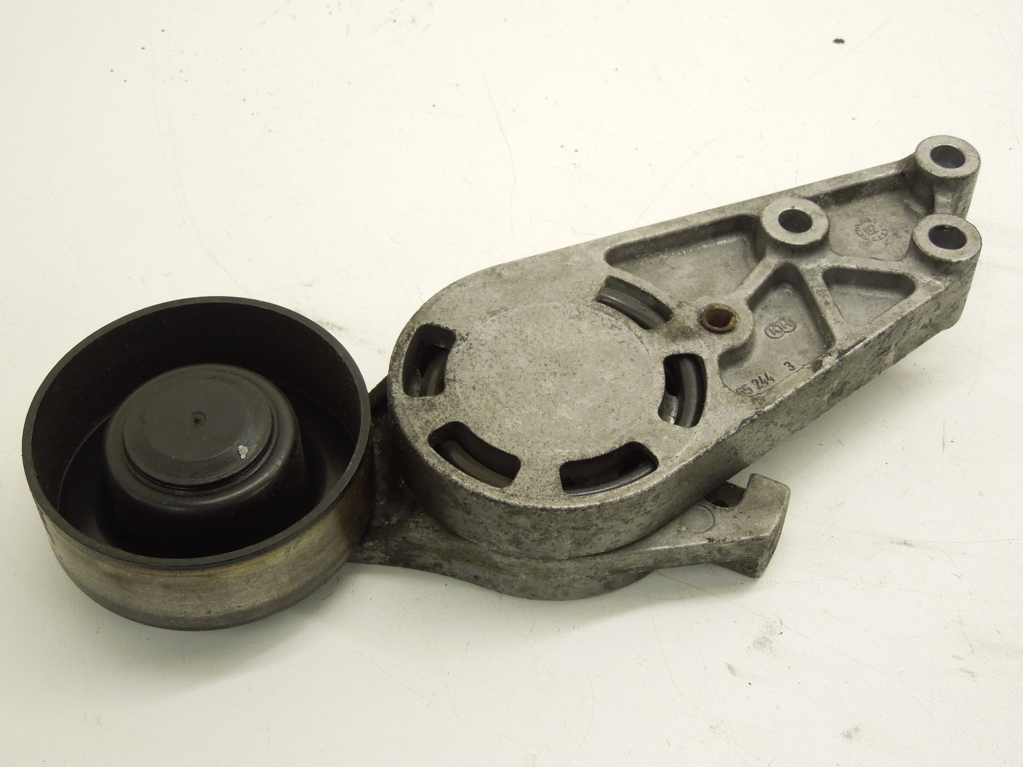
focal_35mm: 54
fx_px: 1596
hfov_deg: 35.5
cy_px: 384
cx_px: 512
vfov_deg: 27.0
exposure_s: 1/30
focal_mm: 9.8
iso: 400
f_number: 4.2
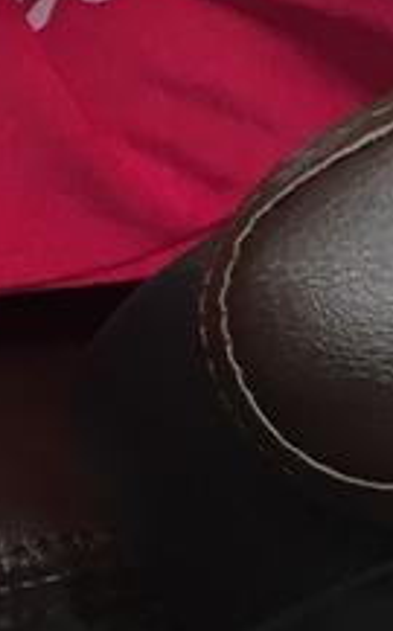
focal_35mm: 227
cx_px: -1327
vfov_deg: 9.2
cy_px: 55
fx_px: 3903
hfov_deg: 5.0
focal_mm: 4.15
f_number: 2.2
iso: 80
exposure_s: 1/30
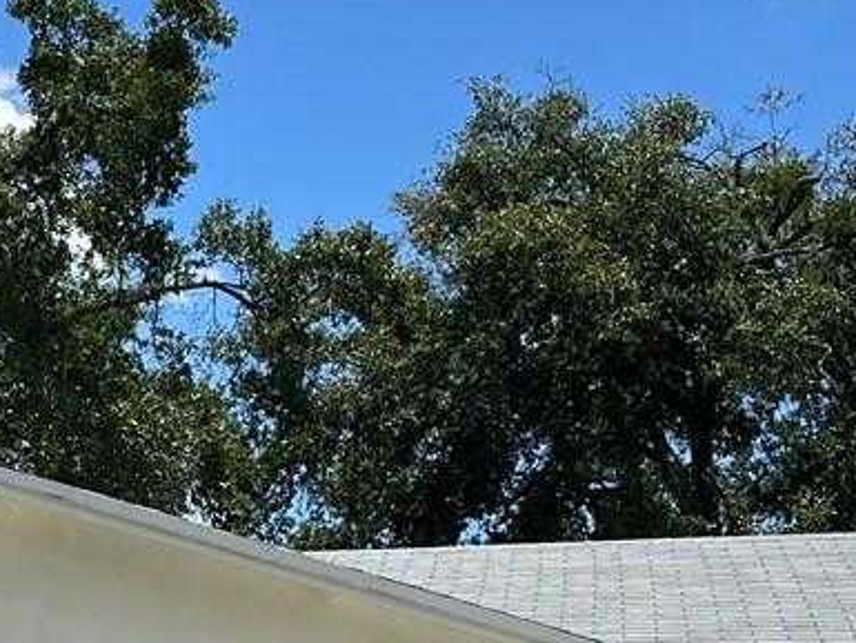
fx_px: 2672
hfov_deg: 17.5
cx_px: -120
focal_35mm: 108
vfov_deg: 13.2
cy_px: 874
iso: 50
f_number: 1.6
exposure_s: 1/3745
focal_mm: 5.1
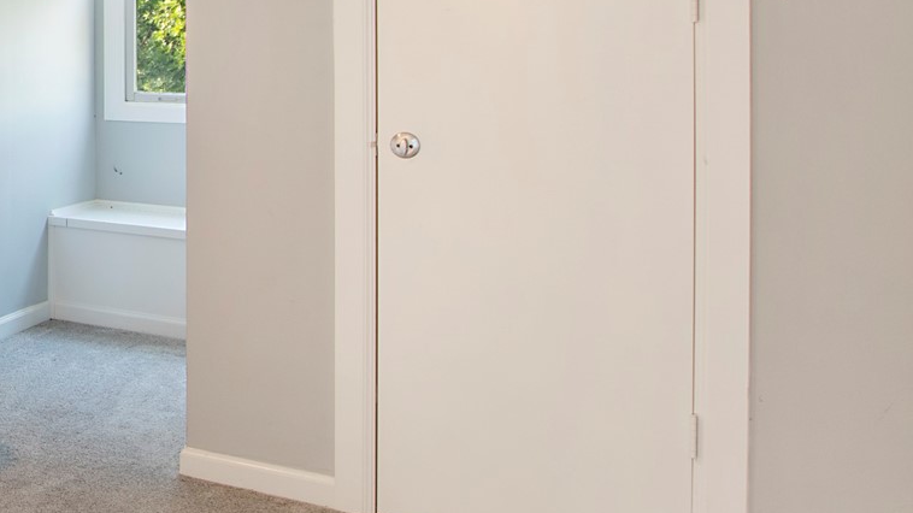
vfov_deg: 25.5
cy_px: 30
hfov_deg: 32.3
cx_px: -314
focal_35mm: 45
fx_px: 1089
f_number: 5.6
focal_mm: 10
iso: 100
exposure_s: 1/13
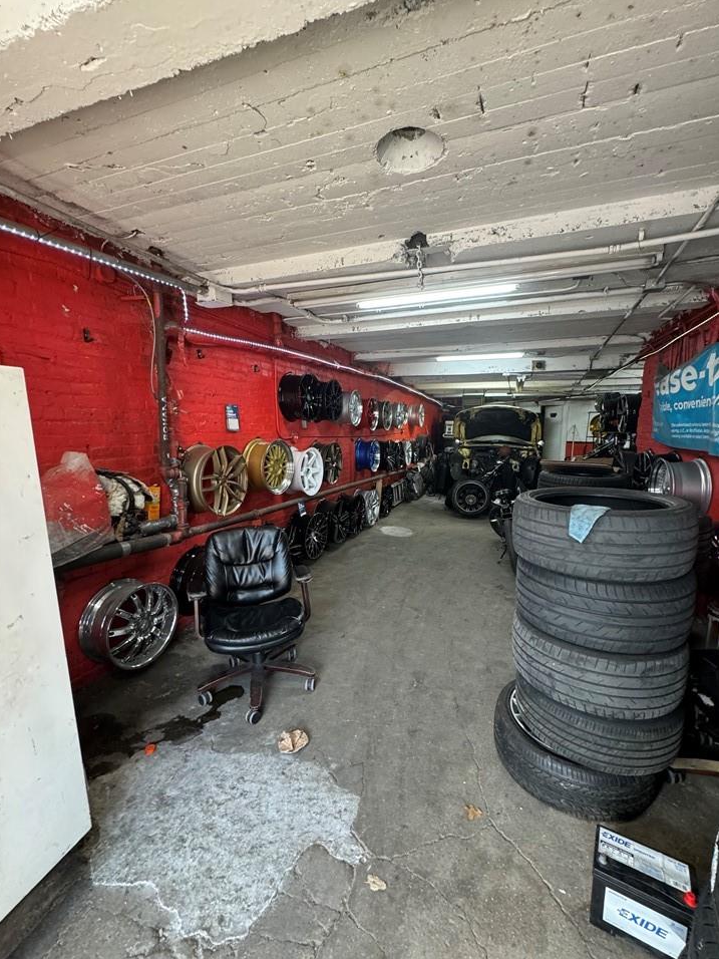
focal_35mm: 15
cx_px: 378
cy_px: 495
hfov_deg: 81.7
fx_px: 415
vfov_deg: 98.1
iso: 320
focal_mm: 2.22
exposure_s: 1/63
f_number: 2.2
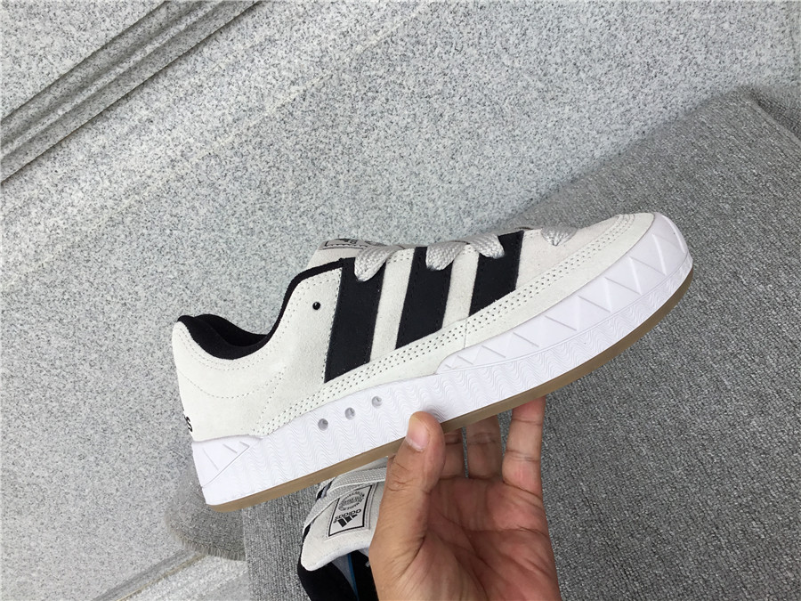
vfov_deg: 45.4
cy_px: 300
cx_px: 400
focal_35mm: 31
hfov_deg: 58.4
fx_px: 717
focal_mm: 3.3
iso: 25
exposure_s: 1/347
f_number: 2.4
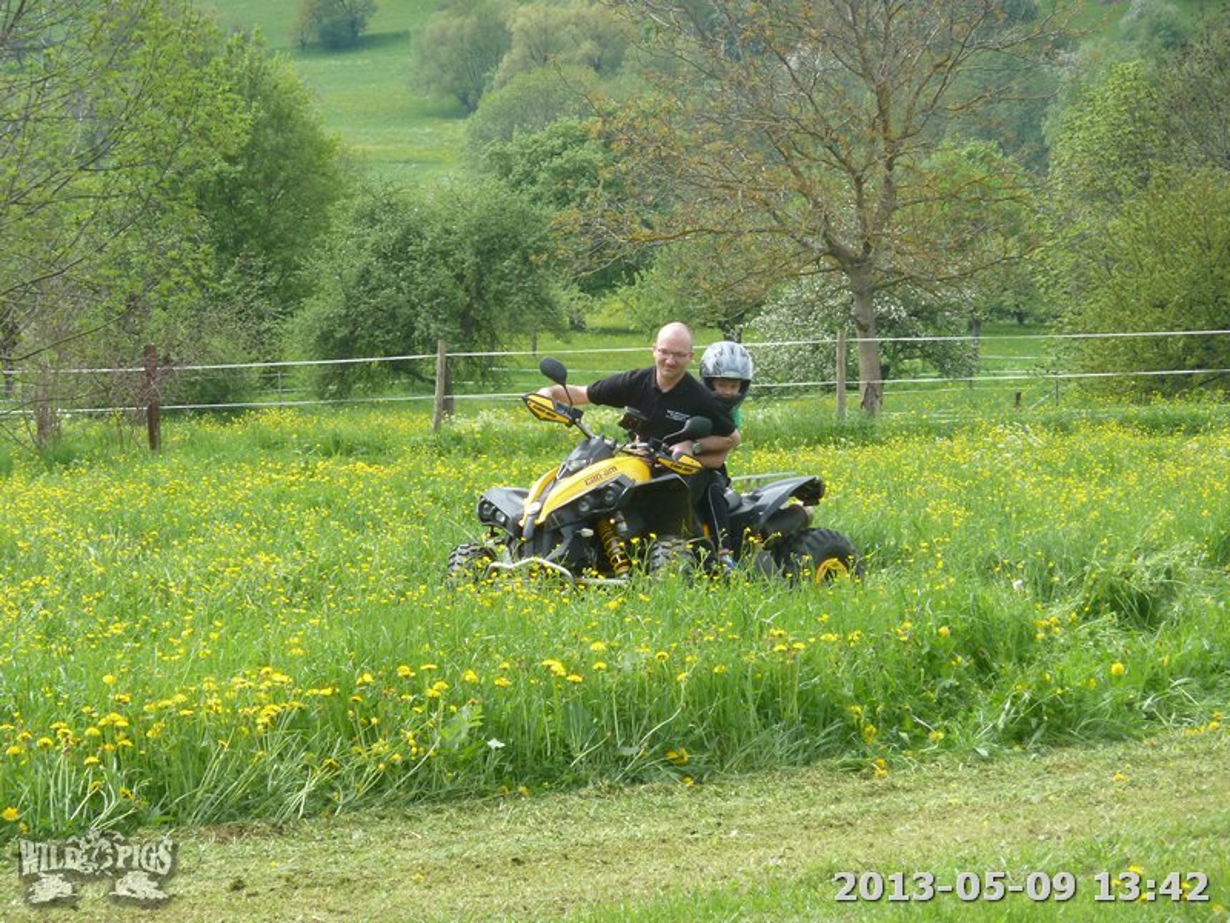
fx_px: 7462
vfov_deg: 7.1
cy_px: 462
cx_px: 615
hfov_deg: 9.4
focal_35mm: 210
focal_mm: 34.4
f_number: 4.6
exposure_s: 1/400
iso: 160
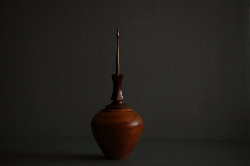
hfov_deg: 24.6
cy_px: 83
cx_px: 125
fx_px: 572
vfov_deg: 16.5
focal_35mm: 82
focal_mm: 55
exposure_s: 1/40
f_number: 4.5
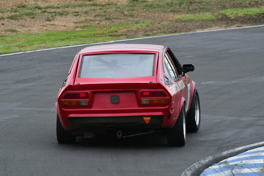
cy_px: 88
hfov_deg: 2.7
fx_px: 5502
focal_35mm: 750
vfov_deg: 1.8
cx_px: 132
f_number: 11
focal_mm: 500
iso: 1250
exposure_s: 1/640
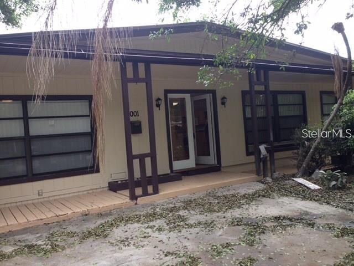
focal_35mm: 33
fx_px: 337
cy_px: 133
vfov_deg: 42.9
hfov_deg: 55.4
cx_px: 177
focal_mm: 4.12
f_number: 2.4
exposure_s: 1/60
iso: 50
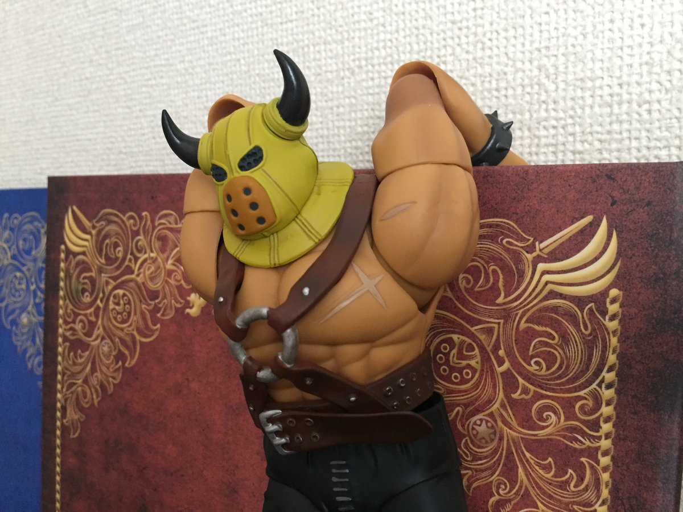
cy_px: 256
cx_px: 342
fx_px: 572
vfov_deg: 48.2
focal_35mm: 29
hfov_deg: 61.7
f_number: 2.2
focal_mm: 4.15
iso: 250
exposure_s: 1/17
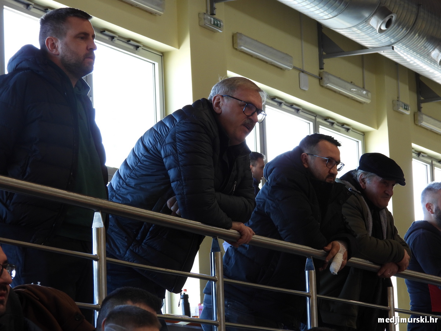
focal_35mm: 155
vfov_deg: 9.6
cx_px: 220
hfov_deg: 12.7
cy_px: 166
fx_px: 1975
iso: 180
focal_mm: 27.9
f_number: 4
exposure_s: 1/60
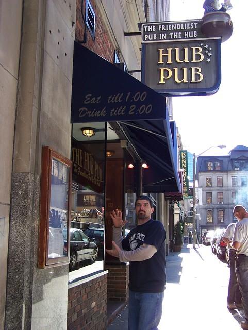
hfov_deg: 37.8
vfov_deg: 48.9
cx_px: 124
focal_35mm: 38
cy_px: 165
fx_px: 363
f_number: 2.8
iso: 80
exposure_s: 1/200
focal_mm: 6.3
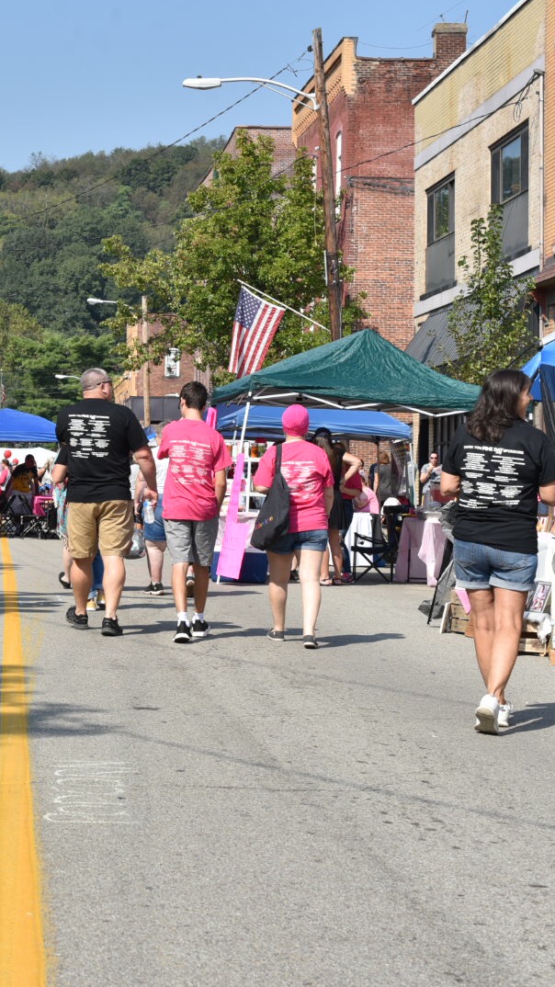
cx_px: -20
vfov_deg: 26.9
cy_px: 494
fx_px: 2067
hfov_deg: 15.0
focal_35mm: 79
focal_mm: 50
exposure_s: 1/200
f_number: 8
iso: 100
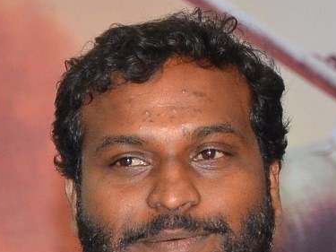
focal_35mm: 639
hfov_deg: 3.1
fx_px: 6201
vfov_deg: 2.3
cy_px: 220
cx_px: 182
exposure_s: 1/125
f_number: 6.3
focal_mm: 105
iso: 1600
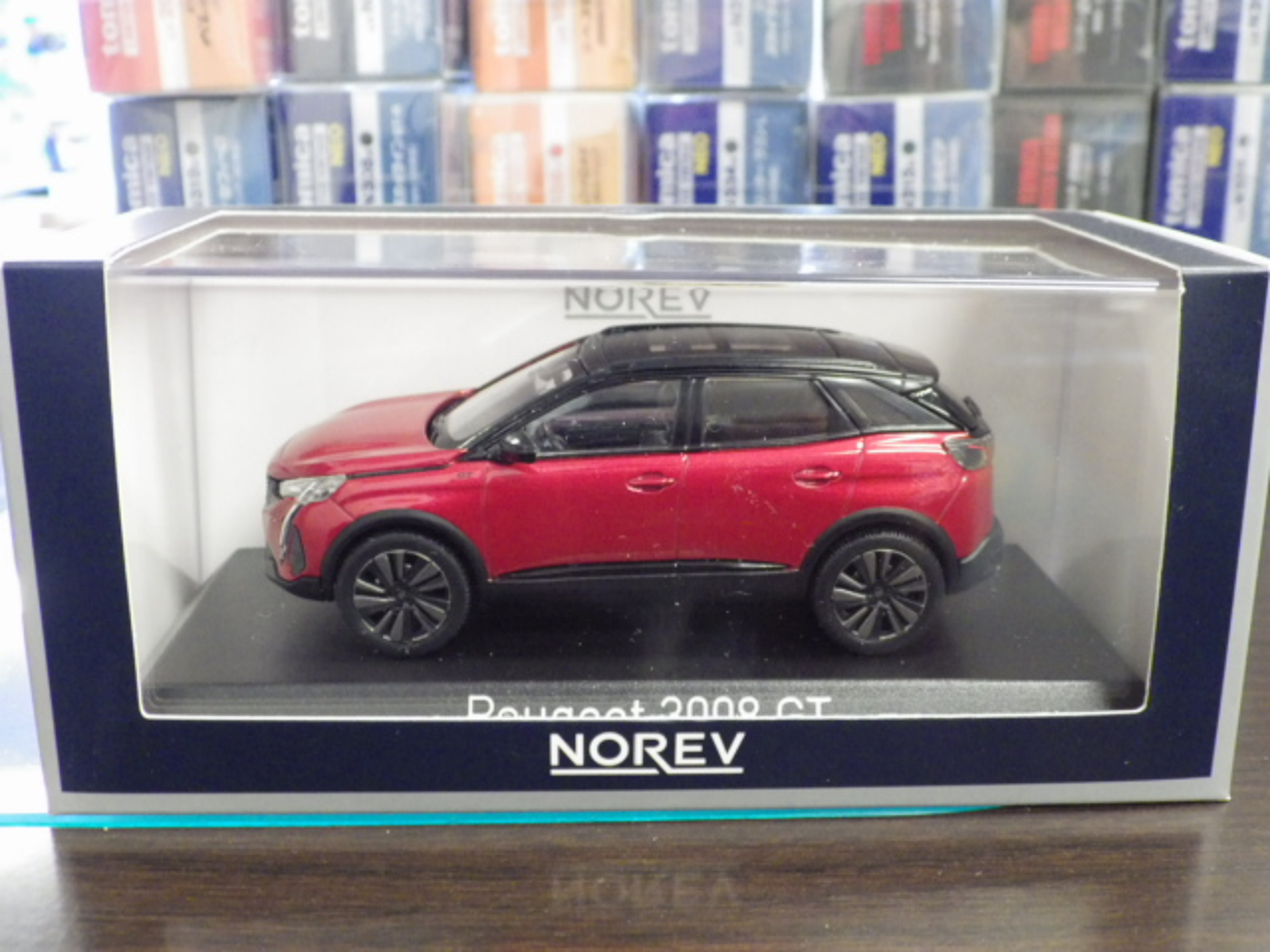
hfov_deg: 45.8
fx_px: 1504
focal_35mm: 41
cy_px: 476
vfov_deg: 35.1
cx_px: 635
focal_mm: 7.4
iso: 1000
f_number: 3.6
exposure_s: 1/25
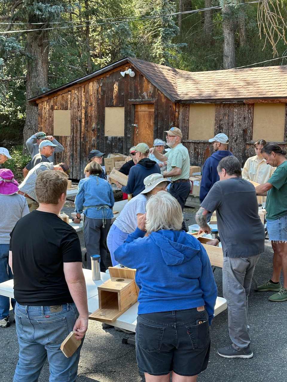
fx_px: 531
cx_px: 144
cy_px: 191
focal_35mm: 48
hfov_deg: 30.3
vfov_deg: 39.7
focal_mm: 6.86
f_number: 1.78
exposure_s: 1/160
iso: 50
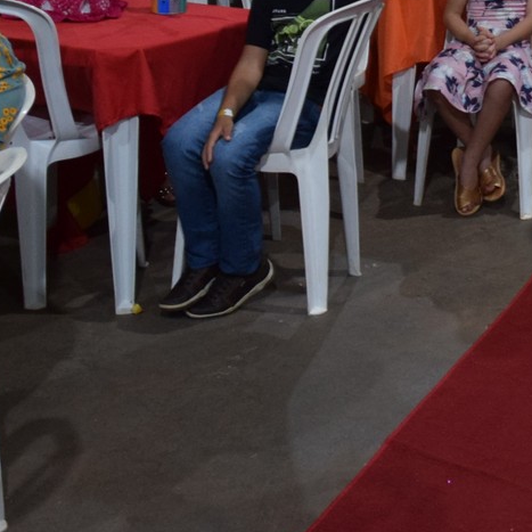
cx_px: 637
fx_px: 1408
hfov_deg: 20.1
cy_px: -54
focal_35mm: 81
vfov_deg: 20.4
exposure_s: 1/60
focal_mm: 18
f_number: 3.5
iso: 1400
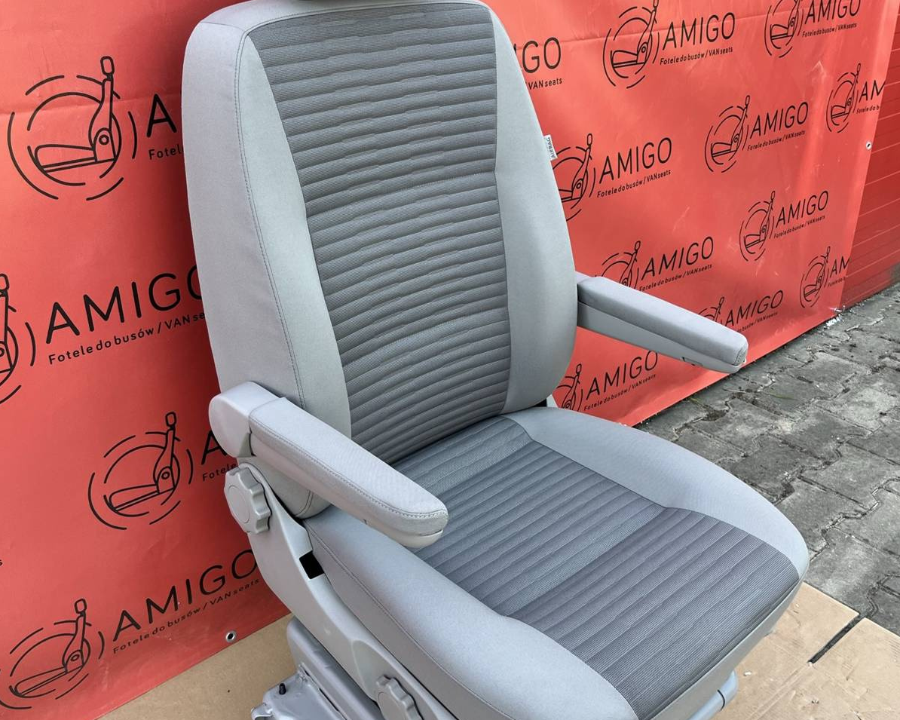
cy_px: 314
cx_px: 450
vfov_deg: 43.3
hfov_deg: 52.8
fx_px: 906
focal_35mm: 34
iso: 50
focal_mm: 5.1
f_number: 1.6
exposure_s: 1/228
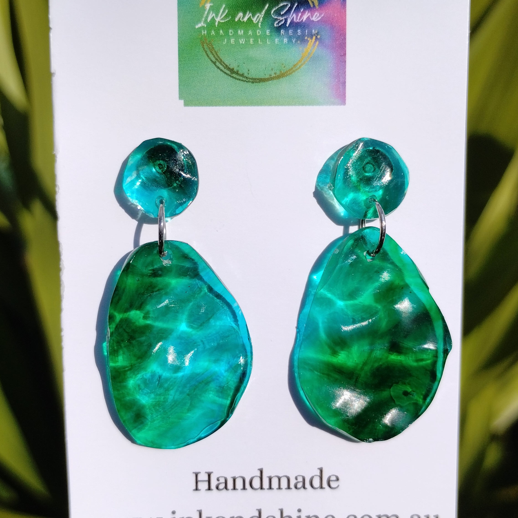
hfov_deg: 48.4
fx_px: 576
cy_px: 285
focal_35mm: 34
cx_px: 252
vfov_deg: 48.4
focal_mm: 4.27
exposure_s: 1/1122
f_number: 1.8
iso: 100
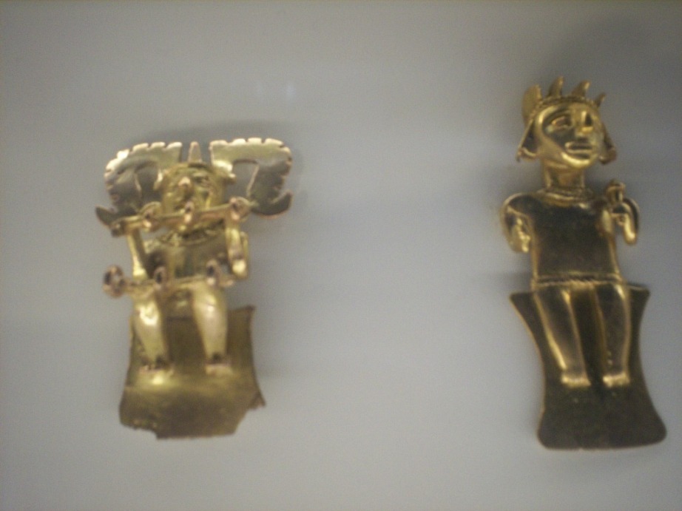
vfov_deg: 39.6
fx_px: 709
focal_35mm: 36
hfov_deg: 51.4
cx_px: 341
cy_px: 256
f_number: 4.5
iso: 140
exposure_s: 1/5.66
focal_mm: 6
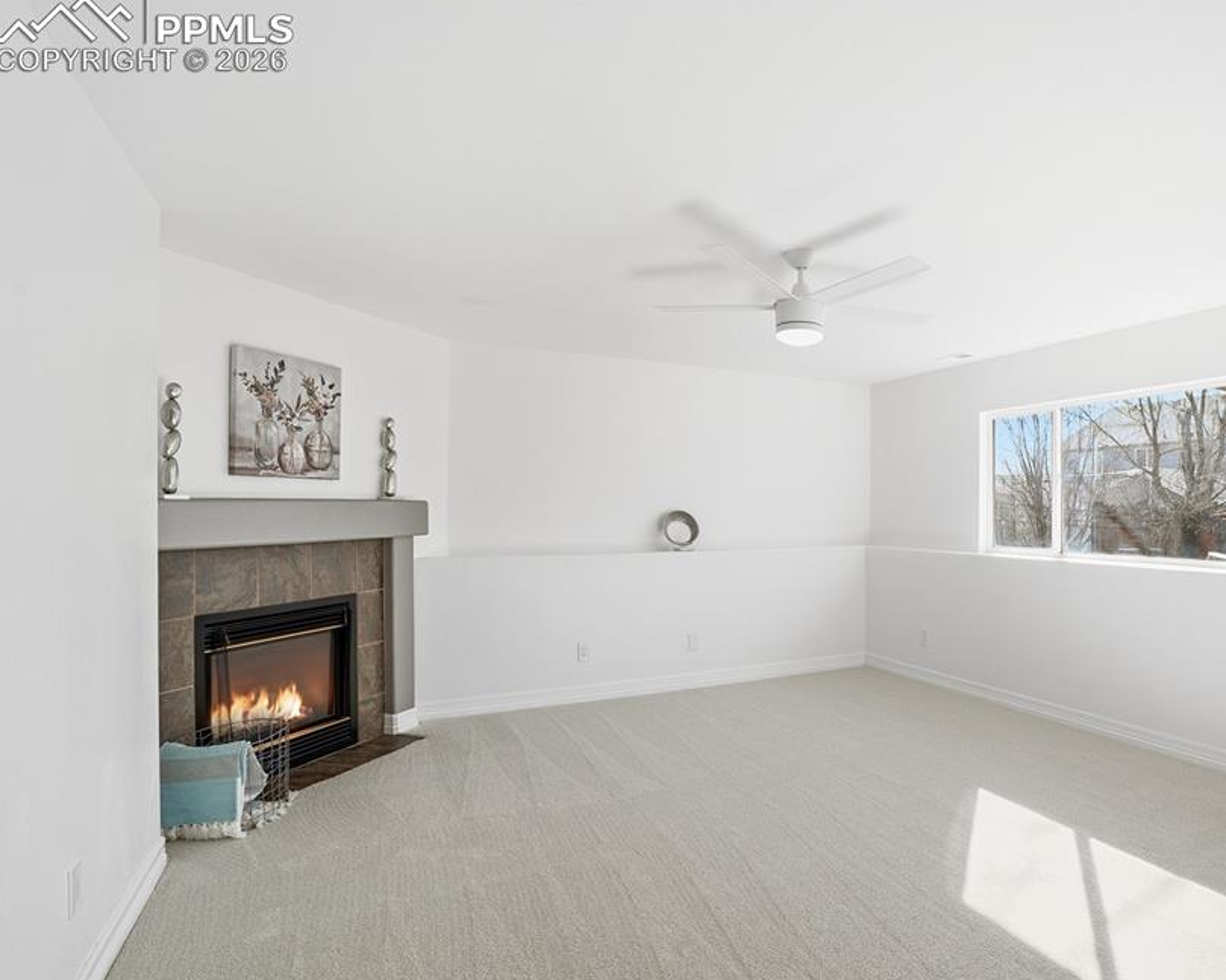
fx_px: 689
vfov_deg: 70.8
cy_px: 504
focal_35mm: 19
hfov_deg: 81.7
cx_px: 765
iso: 500
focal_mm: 16
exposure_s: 1/80
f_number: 8
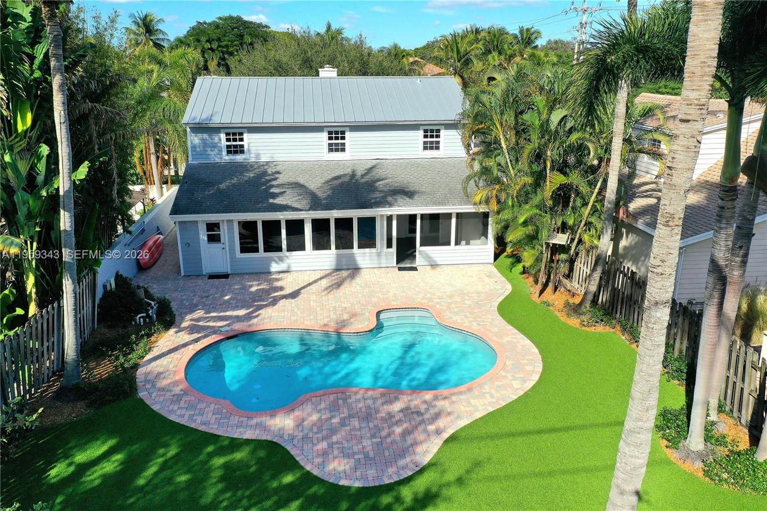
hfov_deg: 65.5
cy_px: 256
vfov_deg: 46.4
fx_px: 596
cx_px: 384
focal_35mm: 28
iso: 100
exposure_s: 1/667
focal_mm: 10.26
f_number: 6.3
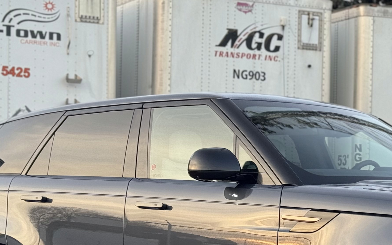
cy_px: 204
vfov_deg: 11.3
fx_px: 1229
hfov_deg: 18.0
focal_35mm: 115
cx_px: 306
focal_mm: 6.76
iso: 50
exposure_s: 1/121
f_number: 1.78
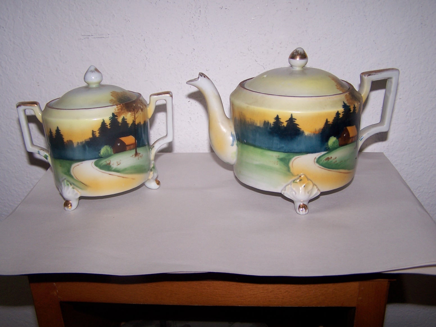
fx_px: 479
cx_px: 218
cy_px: 164
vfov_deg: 37.7
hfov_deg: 49.0
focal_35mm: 38
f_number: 2.8
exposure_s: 1/60
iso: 80
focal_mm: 6.3
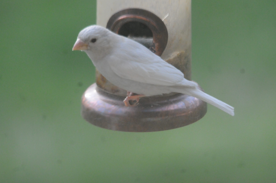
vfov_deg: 1.6
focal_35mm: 882
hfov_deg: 2.3
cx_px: 154
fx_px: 6754
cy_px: 85
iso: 2000
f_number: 8
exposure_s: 1/500
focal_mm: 500
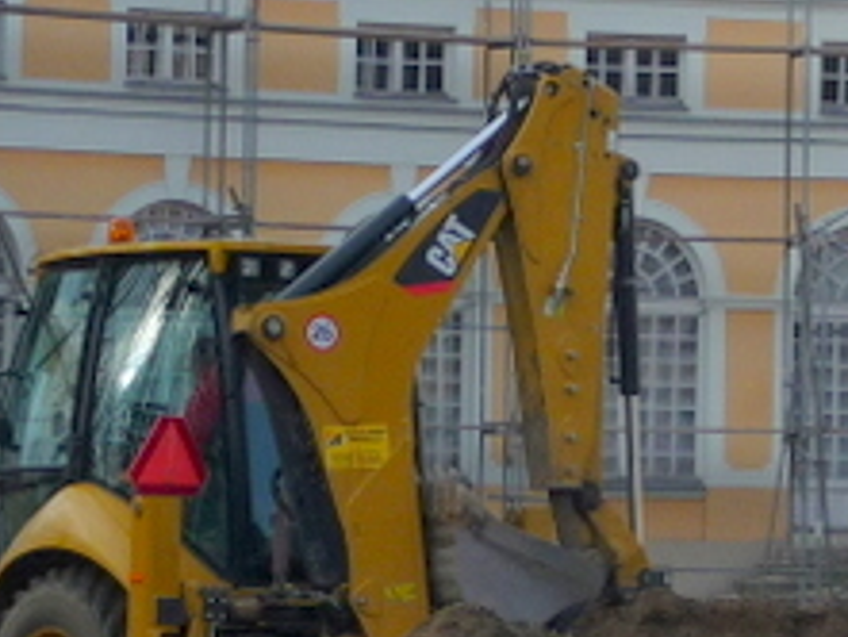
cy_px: 4
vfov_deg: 5.7
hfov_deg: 7.5
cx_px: 909
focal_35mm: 261
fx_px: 6397
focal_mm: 12.2
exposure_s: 1/320
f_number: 4.6
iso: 100
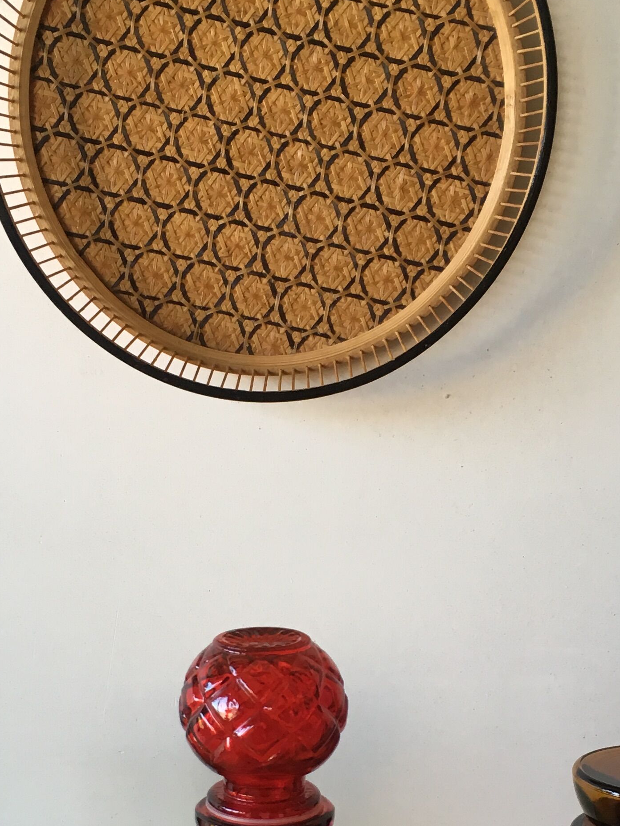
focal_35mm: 63
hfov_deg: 23.3
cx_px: 292
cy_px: 642
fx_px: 1505
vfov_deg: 30.1
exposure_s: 1/33
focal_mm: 4.15
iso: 32
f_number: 2.2
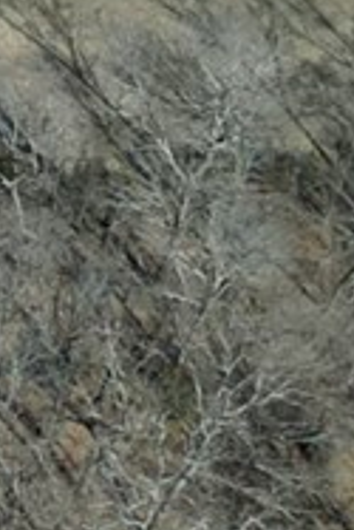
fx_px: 3769
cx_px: -1620
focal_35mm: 256
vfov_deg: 7.8
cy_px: -439
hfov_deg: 4.4
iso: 110
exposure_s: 1/2000
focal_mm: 6.72
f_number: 1.7
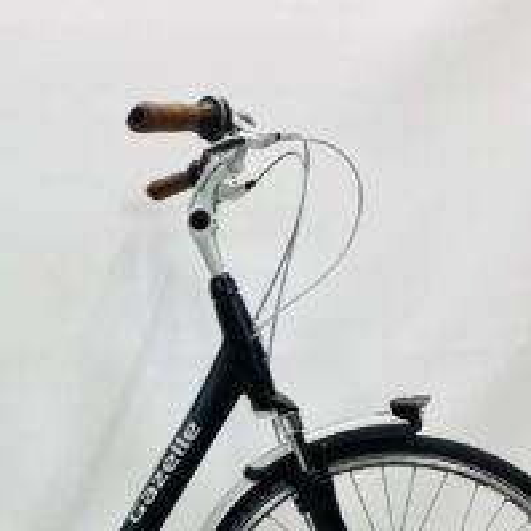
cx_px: 85
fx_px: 902
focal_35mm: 52
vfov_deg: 31.7
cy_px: 448
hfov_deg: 31.7
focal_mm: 4.25
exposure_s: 1/100
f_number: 1.8
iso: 40
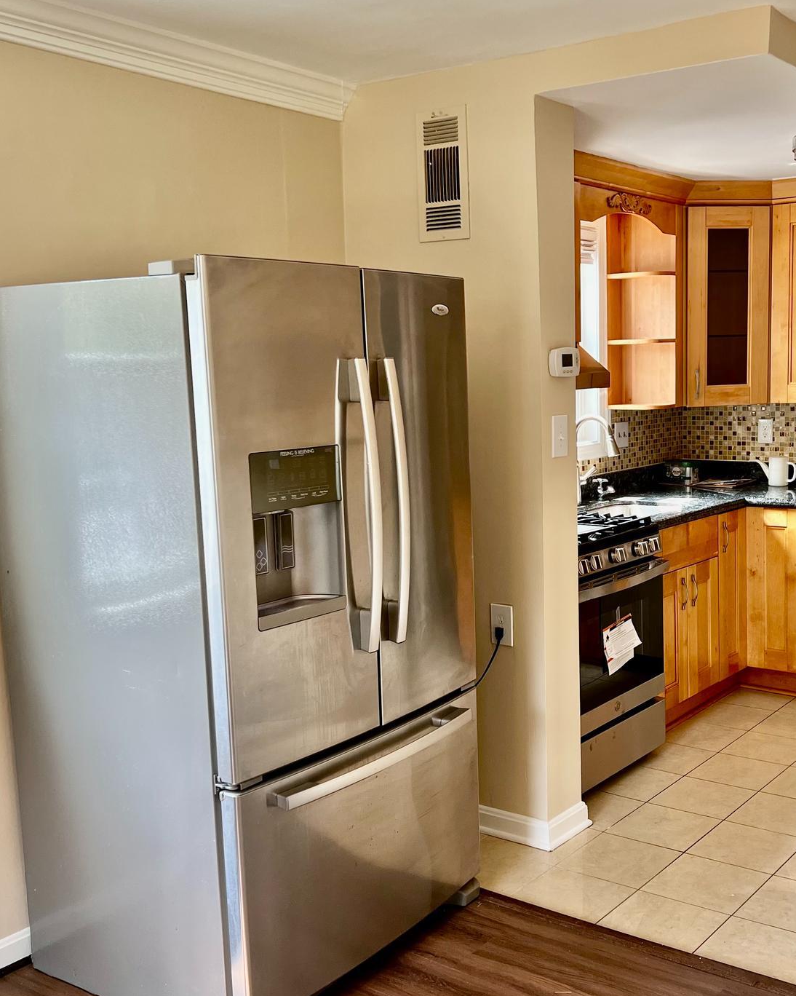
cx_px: 558
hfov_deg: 38.5
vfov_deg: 47.9
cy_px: 521
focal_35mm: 38
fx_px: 1119
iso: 100
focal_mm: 5.7
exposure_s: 1/121
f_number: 1.5
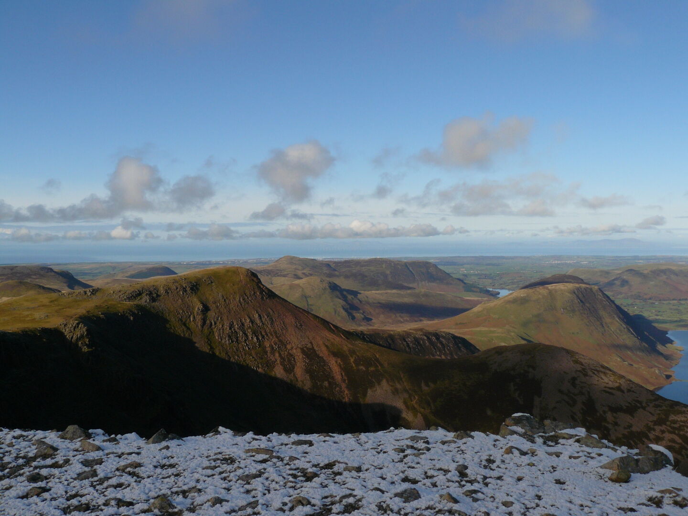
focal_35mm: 36
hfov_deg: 51.4
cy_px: 258
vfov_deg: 39.7
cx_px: 344
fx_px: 716
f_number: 6.3
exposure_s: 1/400
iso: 100
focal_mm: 6
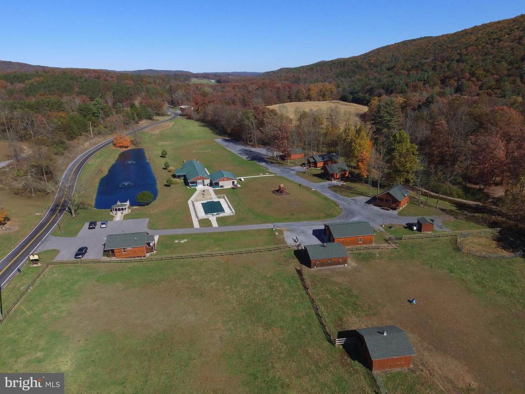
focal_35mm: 20
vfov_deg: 66.0
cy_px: 197
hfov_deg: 81.7
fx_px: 303
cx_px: 262
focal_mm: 3.61
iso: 100
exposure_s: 1/1634
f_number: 2.8
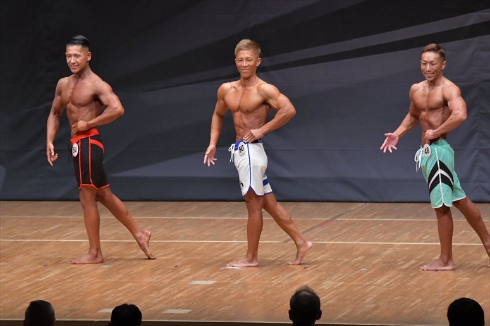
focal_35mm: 225
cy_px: 163
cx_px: 245
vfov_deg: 6.1
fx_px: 3061
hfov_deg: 9.2
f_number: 5.6
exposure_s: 1/400
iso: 6400
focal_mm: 150
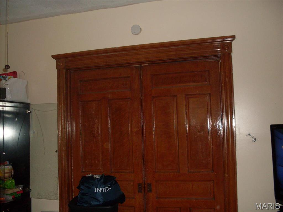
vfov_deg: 37.7
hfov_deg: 49.0
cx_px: 142
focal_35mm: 38
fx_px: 311
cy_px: 106
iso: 100
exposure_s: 1/45
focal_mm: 6.3
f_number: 2.8
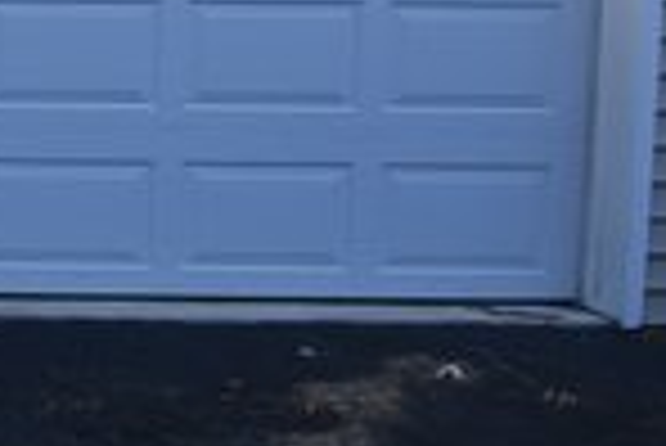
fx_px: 1333
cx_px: -450
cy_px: -34
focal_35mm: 72
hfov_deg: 21.3
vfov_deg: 18.3
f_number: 5.6
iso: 100
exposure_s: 1/125
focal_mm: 10
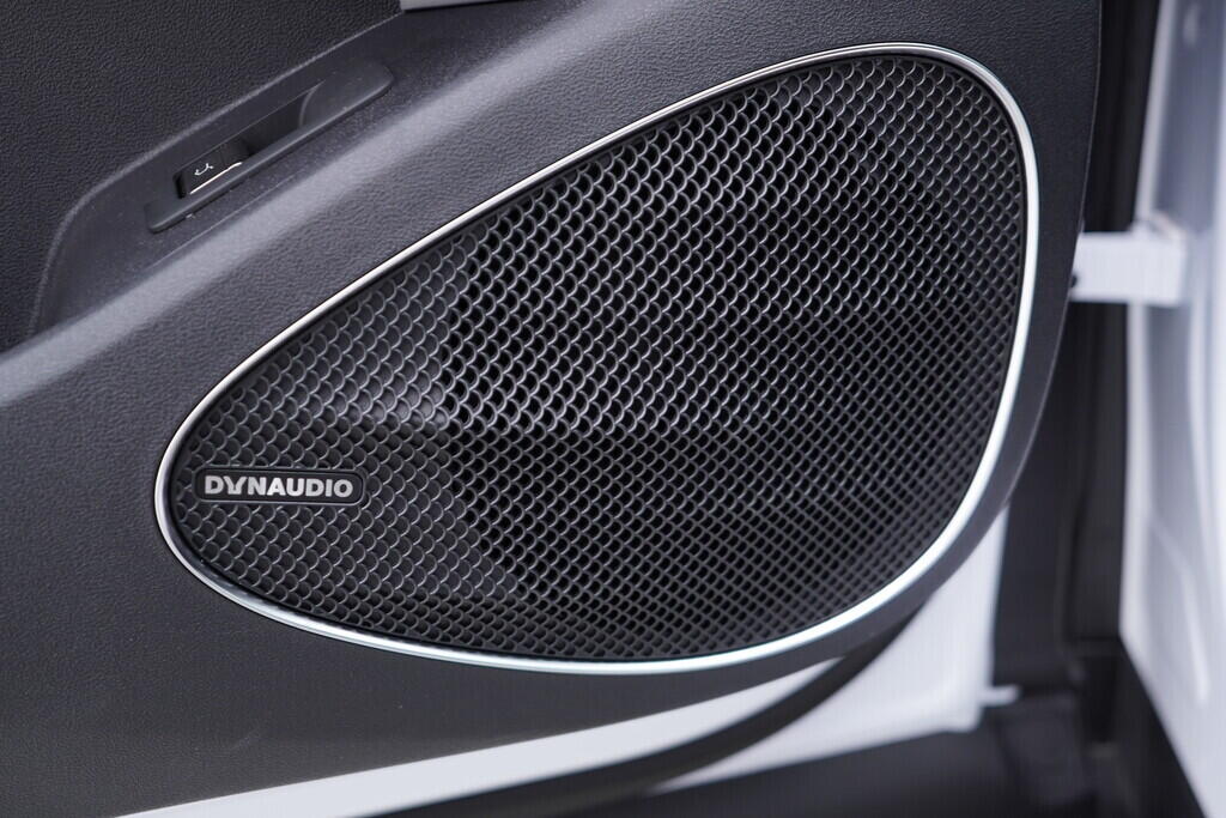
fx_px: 1226
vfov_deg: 36.9
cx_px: 613
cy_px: 409
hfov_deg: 53.1
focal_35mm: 36
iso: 250
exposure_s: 1/40
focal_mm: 24
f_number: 2.8
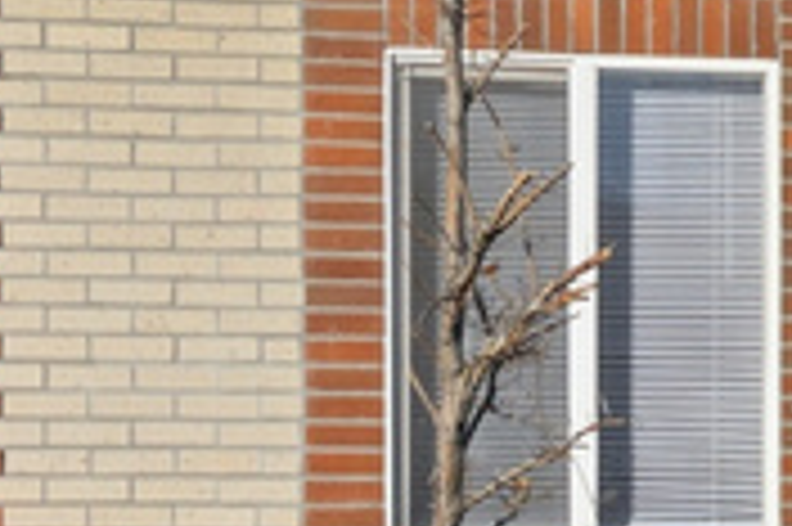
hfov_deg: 12.8
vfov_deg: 9.1
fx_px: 3319
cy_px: 393
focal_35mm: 151
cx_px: 1228
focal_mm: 26
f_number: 8
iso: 800
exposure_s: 1/8000
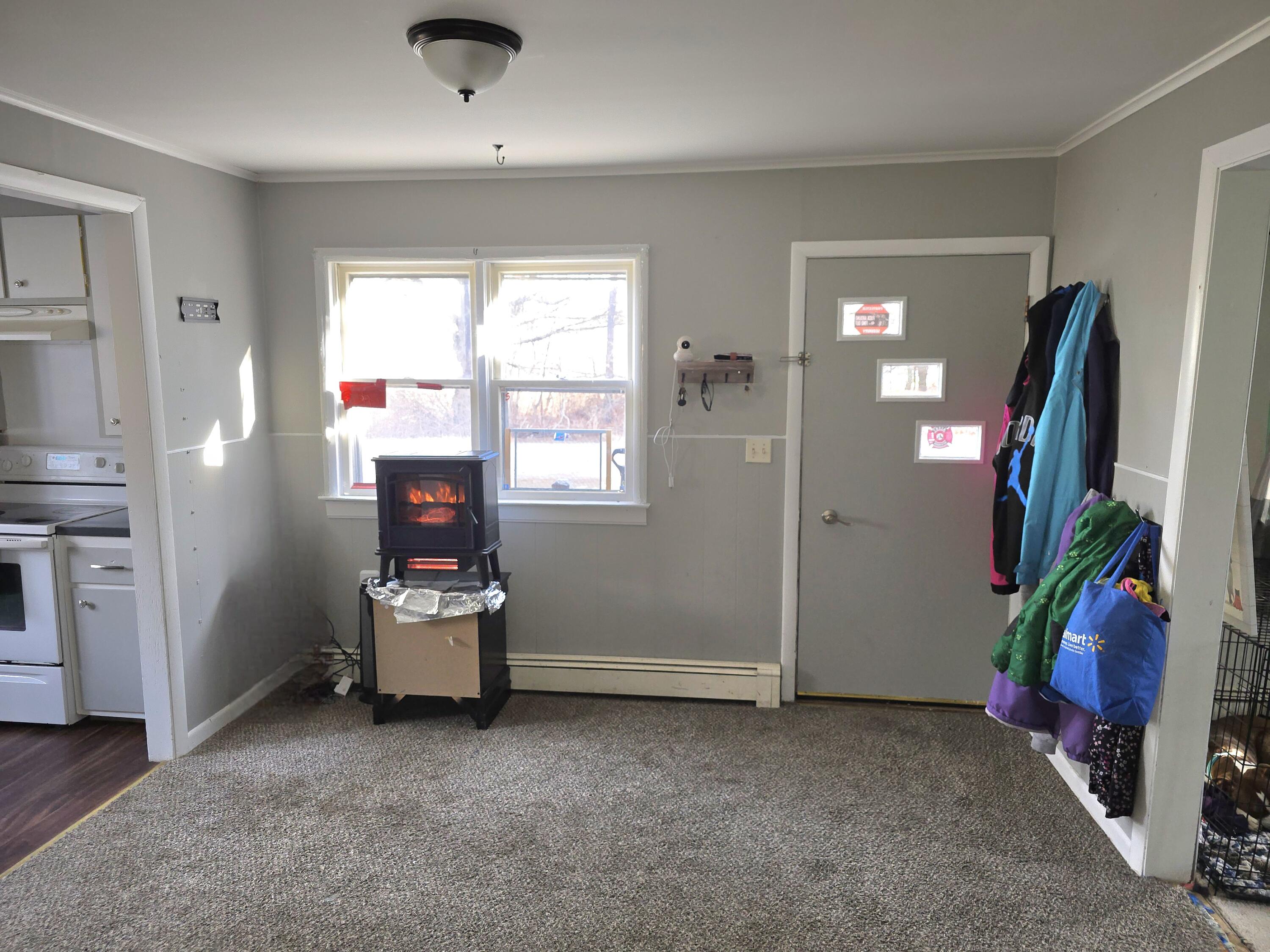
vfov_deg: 58.9
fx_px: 844
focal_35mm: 23
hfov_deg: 73.9
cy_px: 476
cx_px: 635
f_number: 1.7
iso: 100
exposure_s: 1/60.2
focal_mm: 6.3
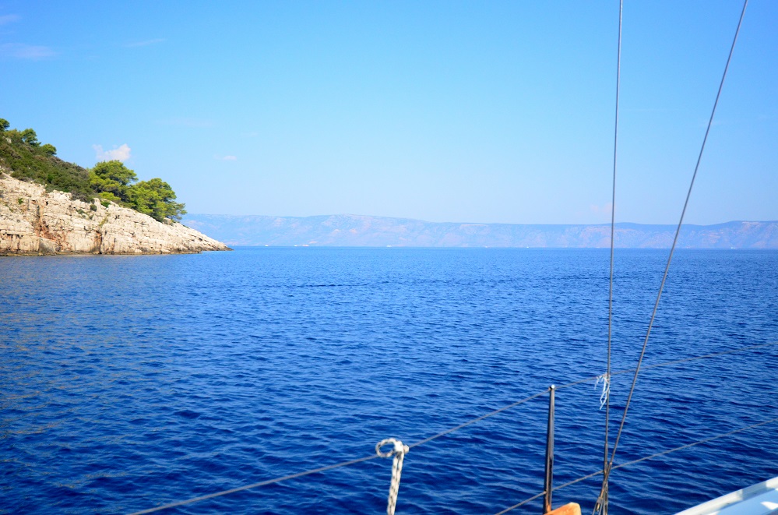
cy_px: 258
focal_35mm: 36
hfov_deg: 53.2
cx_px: 389
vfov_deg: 36.7
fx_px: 776
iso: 1600
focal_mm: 24
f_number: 4
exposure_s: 1/8000
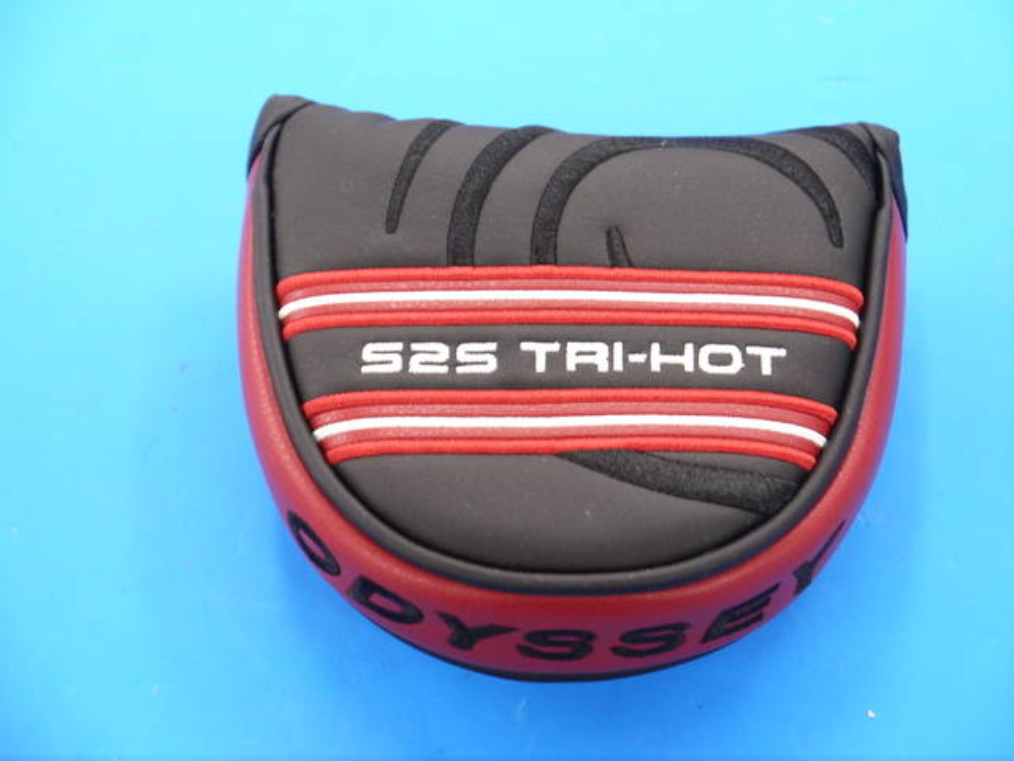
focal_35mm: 84
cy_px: 380
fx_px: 2461
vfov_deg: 17.6
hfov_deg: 23.3
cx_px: 507
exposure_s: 1/60
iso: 800
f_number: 5.6
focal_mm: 42
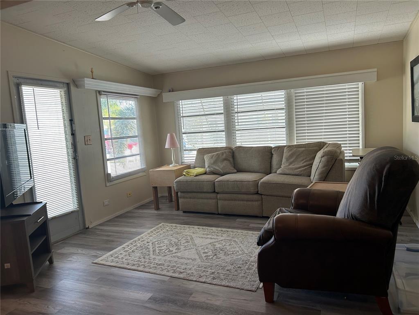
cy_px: 158
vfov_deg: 53.1
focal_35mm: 26
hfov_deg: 67.3
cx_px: 210
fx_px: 315
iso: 80
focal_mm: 5.7
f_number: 1.5
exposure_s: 1/120
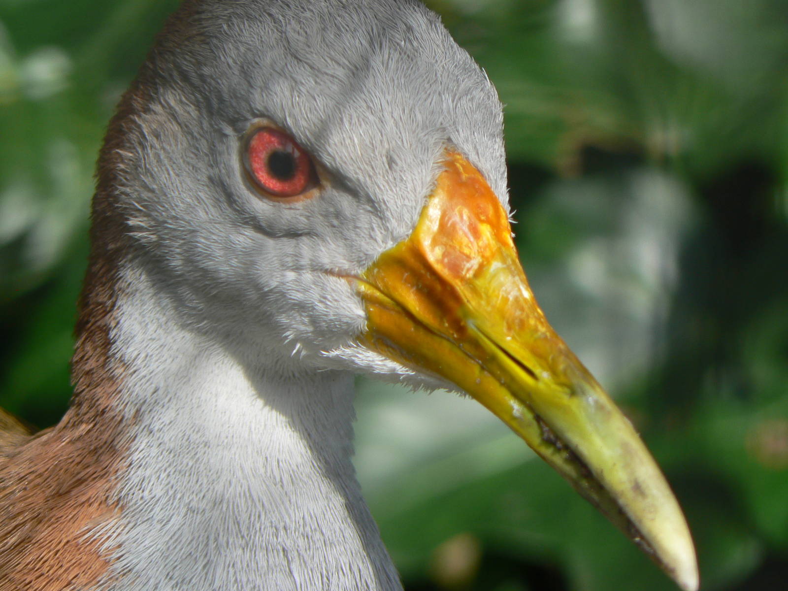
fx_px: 9834
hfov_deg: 4.6
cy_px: 296
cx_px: 394
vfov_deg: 3.4
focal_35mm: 432
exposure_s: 1/250
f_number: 5.6
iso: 80
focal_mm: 72
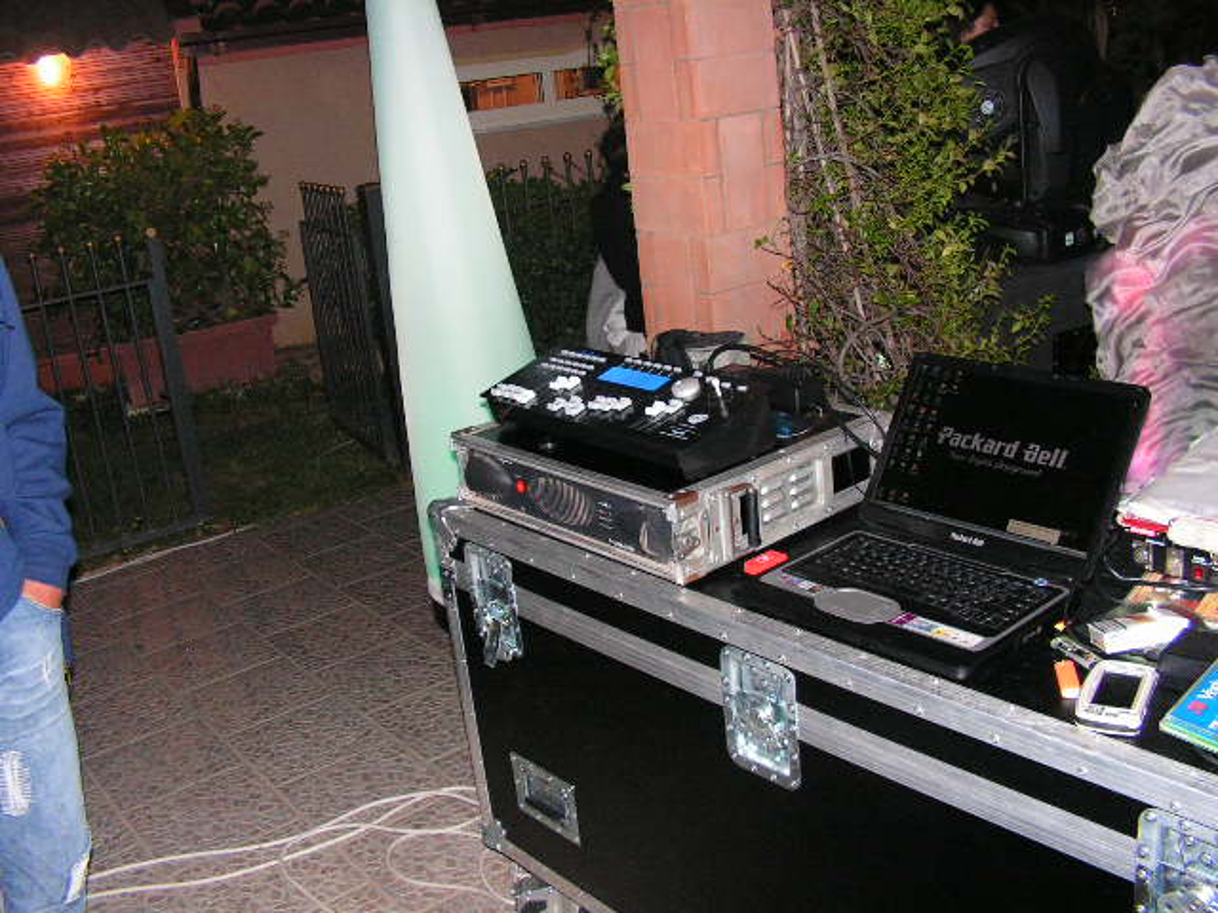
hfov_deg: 51.4
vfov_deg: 39.7
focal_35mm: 36
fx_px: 1267
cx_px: 609
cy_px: 456
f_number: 3.2
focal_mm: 6
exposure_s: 1/40
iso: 200
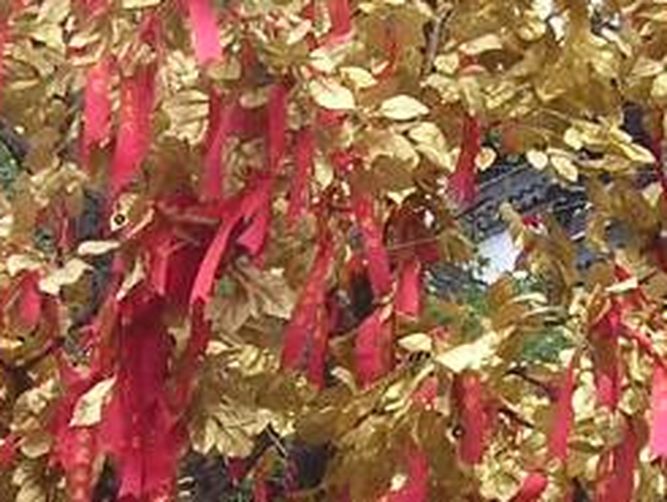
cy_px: 391
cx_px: 133
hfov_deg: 12.4
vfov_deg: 9.4
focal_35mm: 158
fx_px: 3047
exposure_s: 1/416
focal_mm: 5.8
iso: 100
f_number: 2.8
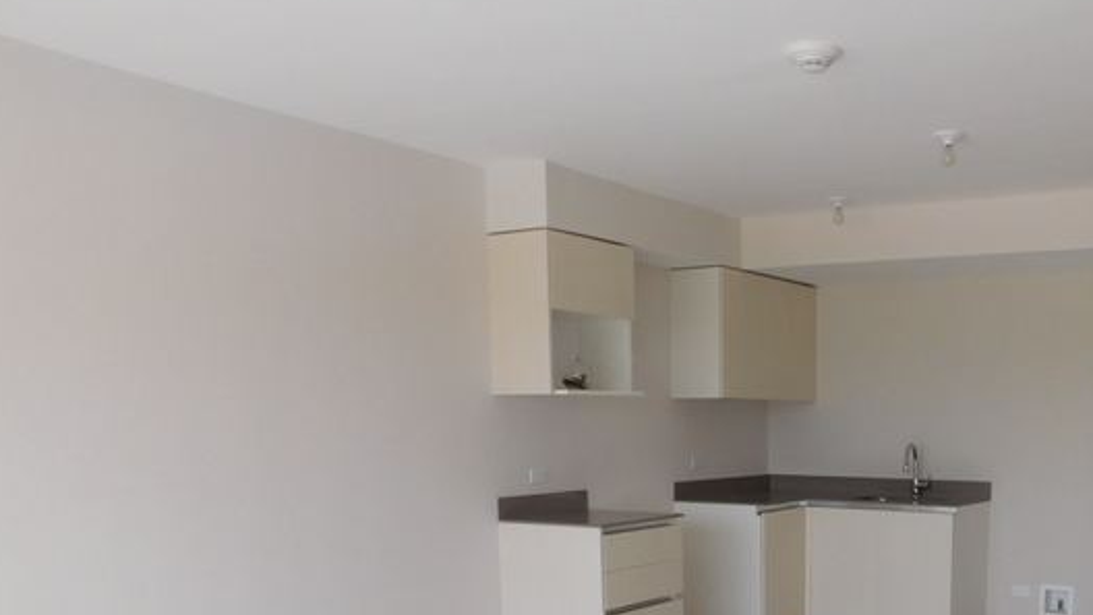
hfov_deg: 50.7
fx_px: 1101
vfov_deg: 29.5
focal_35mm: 38
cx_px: 814
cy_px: 590
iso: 125
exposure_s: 1/100
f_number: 3
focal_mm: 4
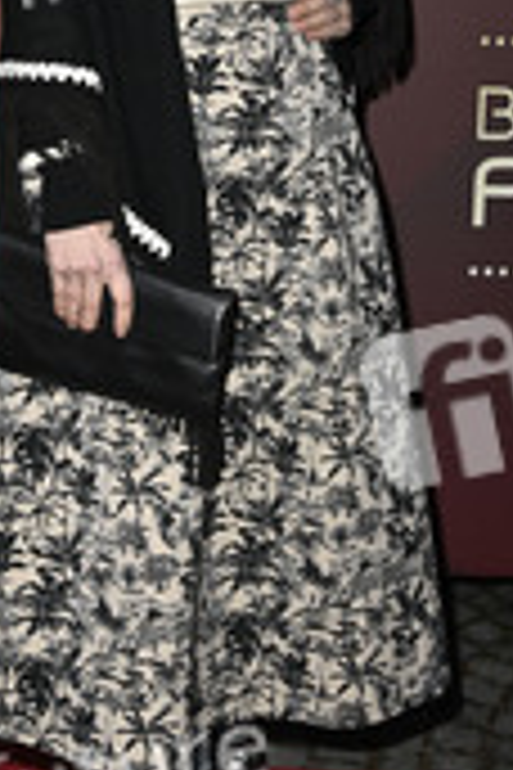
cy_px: 158
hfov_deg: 16.6
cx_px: 184
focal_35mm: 82
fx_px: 1753
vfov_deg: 24.4
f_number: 5.6
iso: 800
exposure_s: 1/160
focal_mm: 35
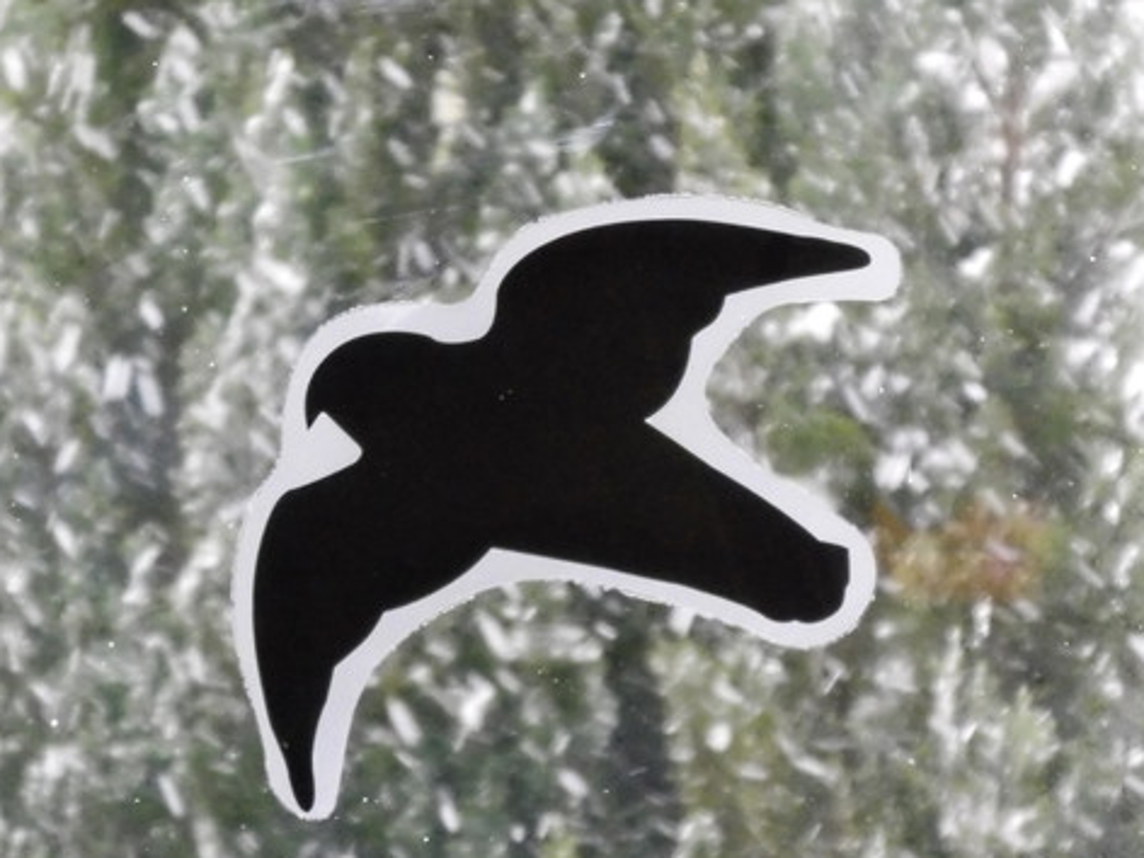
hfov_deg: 11.2
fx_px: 5817
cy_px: 433
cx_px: 553
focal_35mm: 176
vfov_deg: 8.4
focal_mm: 22.8
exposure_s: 1/60
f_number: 5.9
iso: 1600
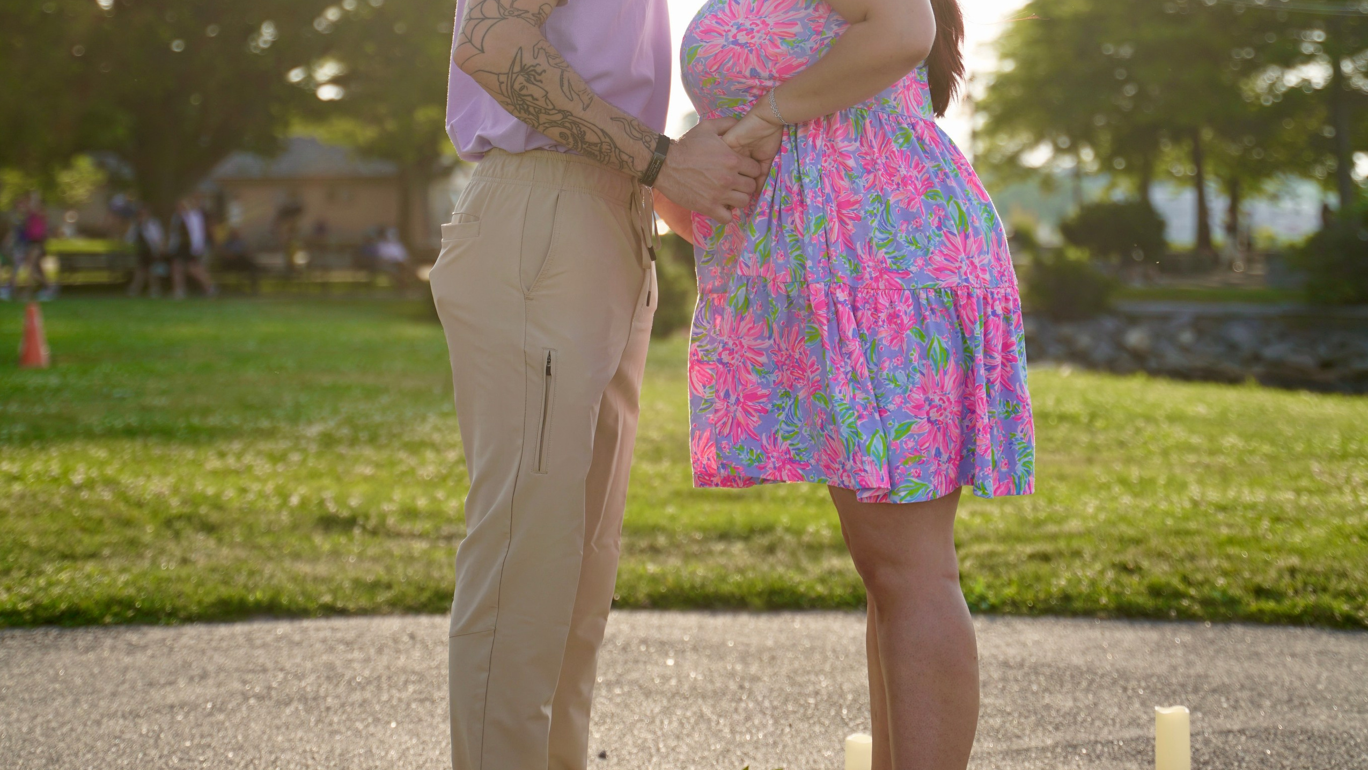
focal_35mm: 82
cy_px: 149
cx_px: 683
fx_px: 2974
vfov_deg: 14.6
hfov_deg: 25.9
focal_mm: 52
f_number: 2.8
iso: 100
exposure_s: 1/1000
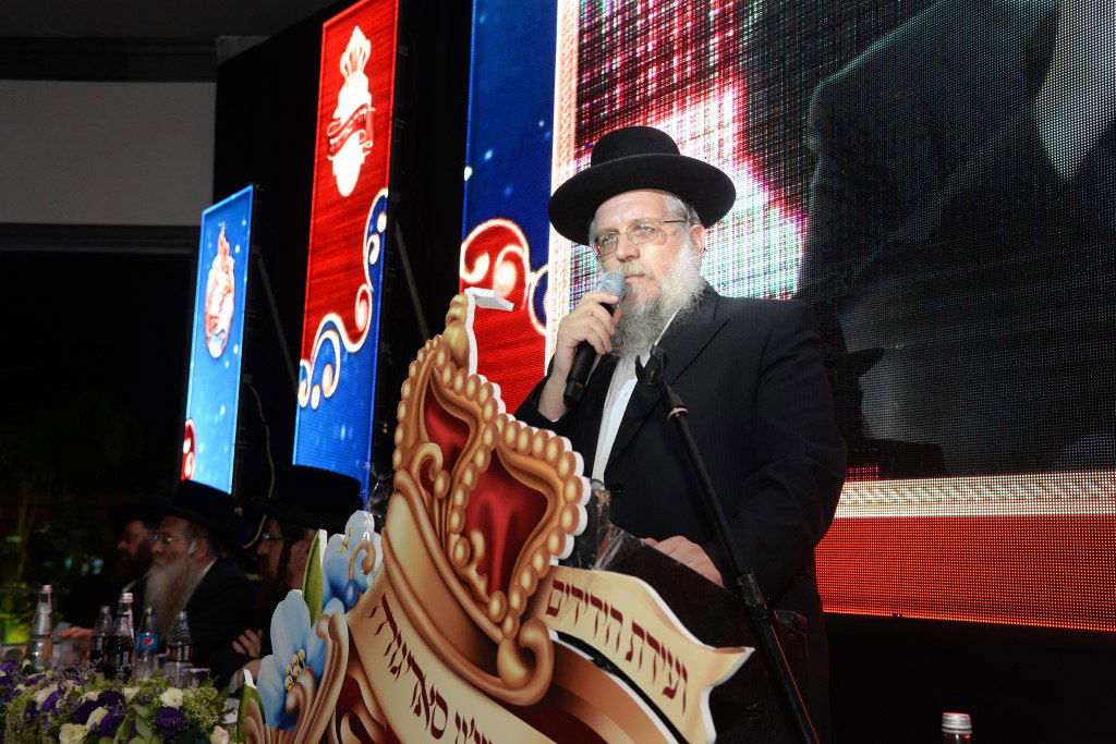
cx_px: 558
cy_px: 372
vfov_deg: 33.4
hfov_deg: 48.5
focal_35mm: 40
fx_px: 1240
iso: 1250
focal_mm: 40
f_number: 4.5
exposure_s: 1/60
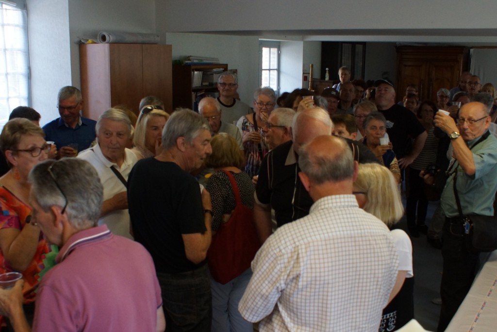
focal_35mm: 42
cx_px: 248
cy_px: 166
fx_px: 580
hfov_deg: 46.4
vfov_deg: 31.9
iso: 800
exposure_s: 1/160
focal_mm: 20
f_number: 4
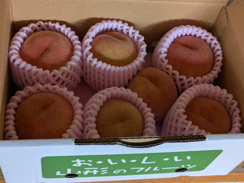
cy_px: 92
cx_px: 122
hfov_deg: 37.5
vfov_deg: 28.6
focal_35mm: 51
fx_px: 359
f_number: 1.89
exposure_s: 1/40
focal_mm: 5.43
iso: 106
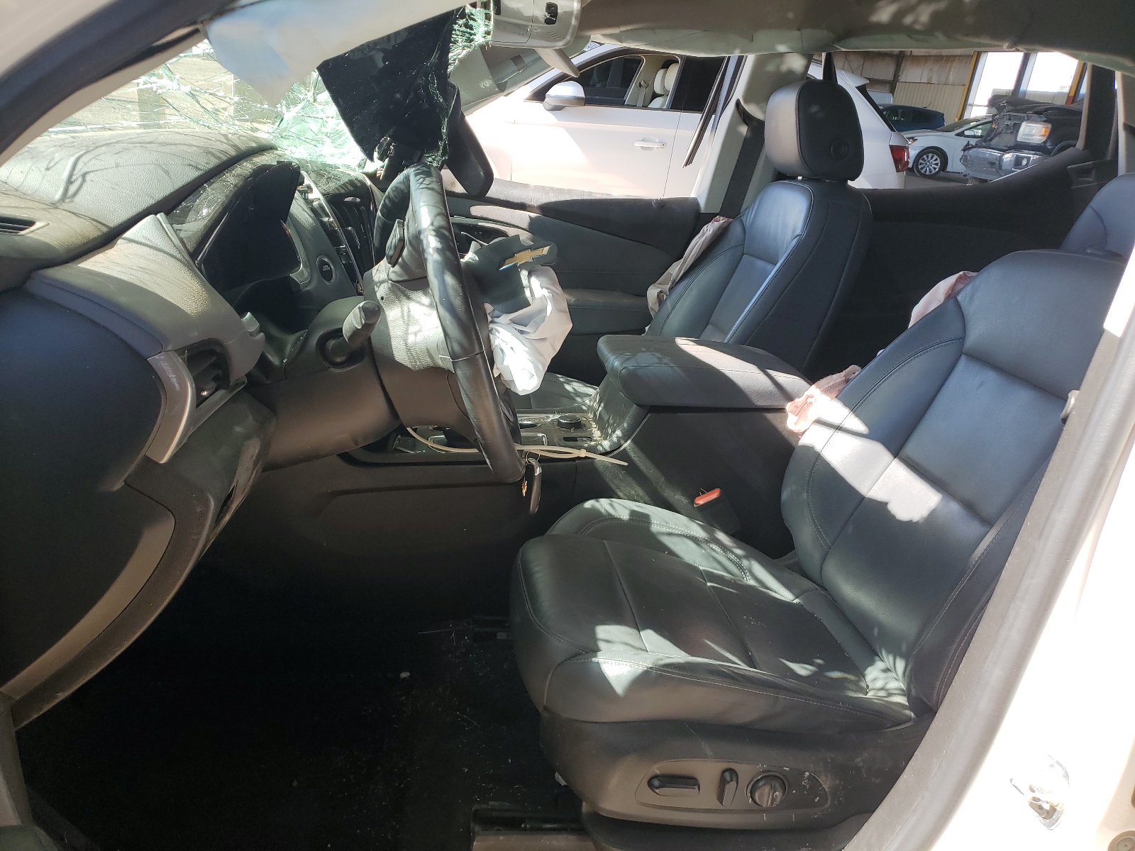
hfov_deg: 67.3
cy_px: 426
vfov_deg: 53.1
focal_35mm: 26
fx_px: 852
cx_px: 568
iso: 50
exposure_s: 1/385
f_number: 1.5
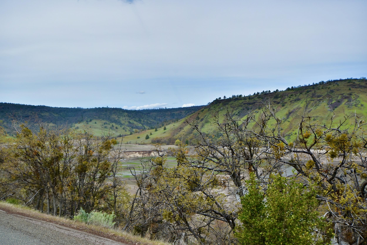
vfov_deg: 36.9
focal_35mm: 36
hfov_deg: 53.1
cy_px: 122
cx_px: 184
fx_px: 367
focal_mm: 24
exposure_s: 1/250
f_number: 8
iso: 140
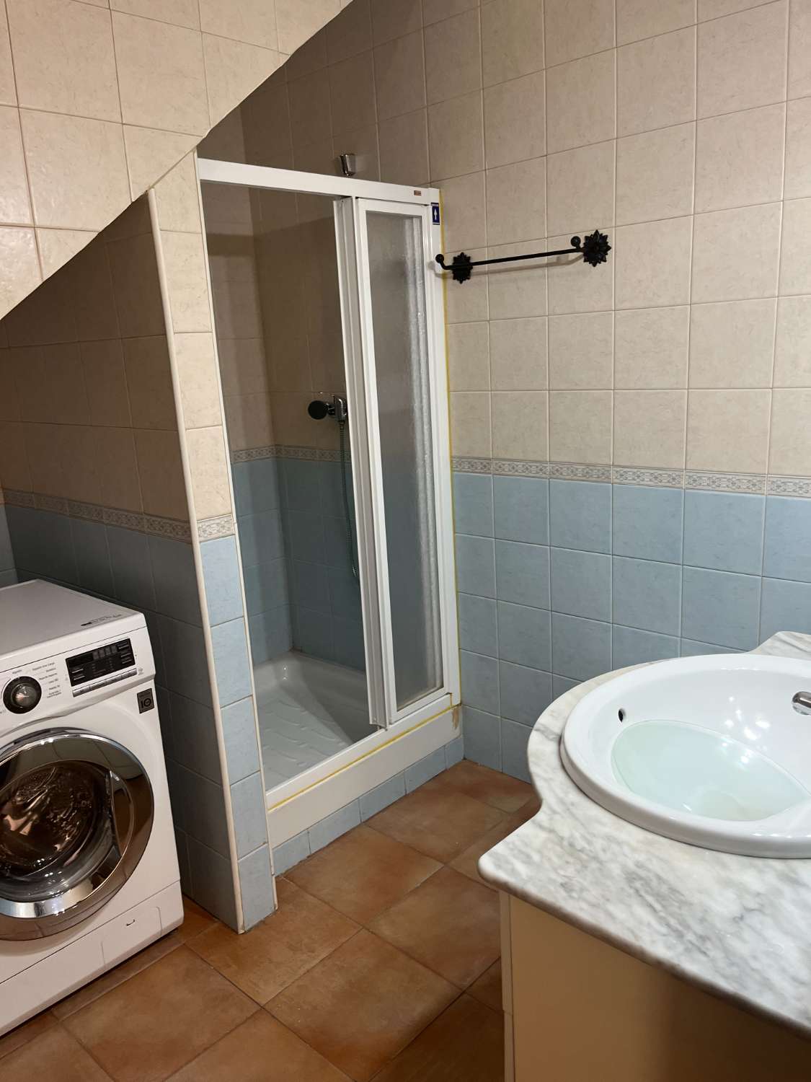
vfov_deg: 67.3
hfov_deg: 53.1
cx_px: 406
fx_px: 812
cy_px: 541
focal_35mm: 26
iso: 125
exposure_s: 1/100
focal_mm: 5.1
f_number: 1.6
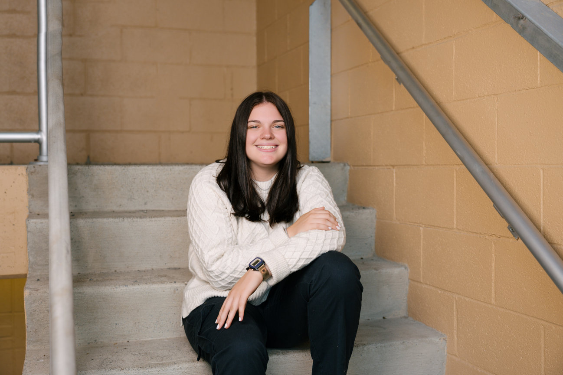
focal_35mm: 43
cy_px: 188
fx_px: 672
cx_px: 282
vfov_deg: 31.2
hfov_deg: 45.4
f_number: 3.2
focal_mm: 43
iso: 250
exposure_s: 1/320
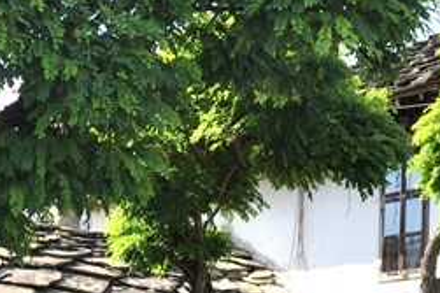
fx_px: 1795
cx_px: 119
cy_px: 384
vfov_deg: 9.2
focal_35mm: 147
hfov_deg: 13.9
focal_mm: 24
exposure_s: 1/200
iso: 200
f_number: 7.1
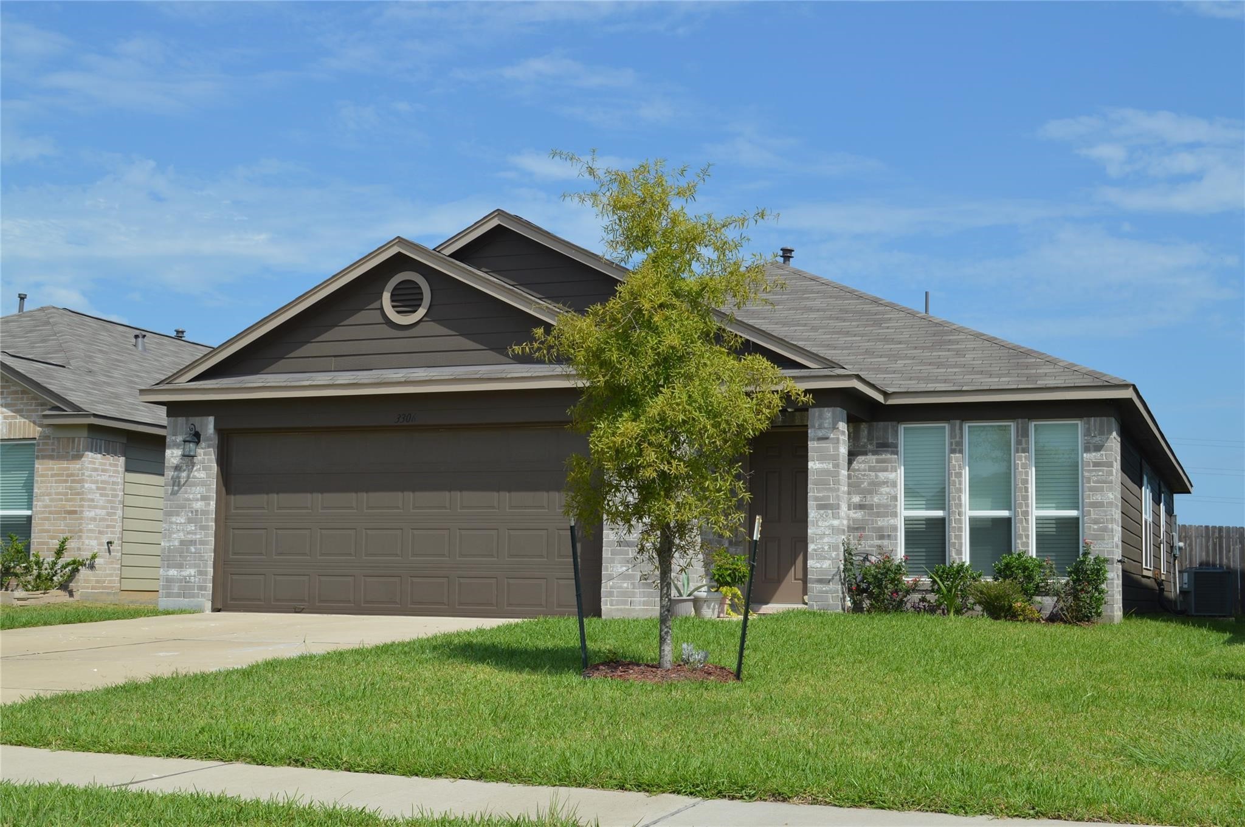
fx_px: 1658
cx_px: 622
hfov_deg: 41.2
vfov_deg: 28.0
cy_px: 414
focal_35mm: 48
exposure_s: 1/250
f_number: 8
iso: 100
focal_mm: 32
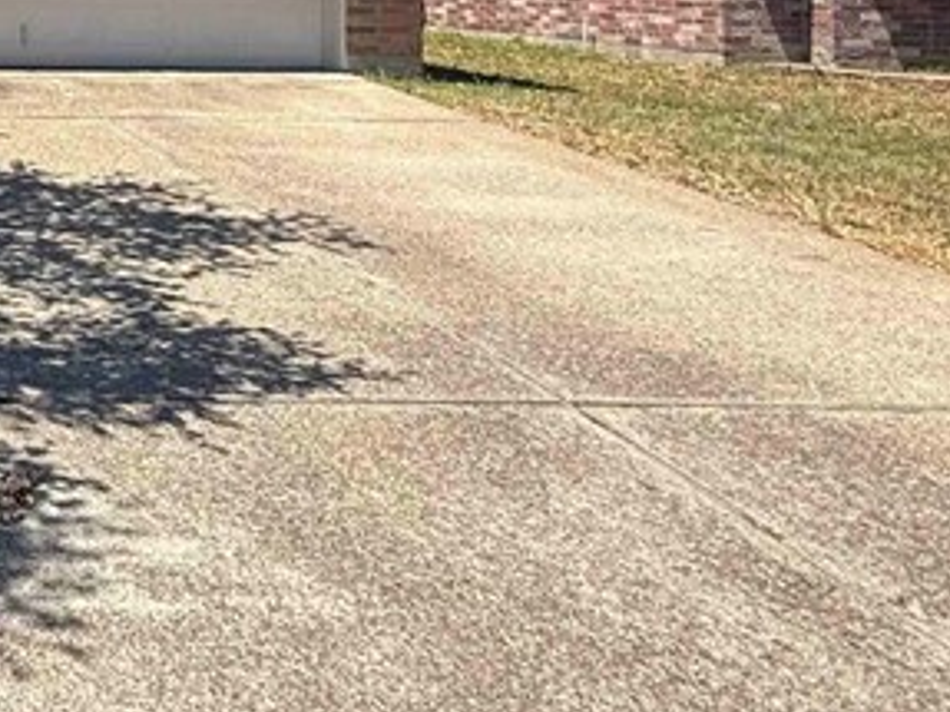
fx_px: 1372
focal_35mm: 50
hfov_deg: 30.0
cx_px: -301
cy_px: -126
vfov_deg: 26.2
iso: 50
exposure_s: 1/1534
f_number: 2.2
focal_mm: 2.22
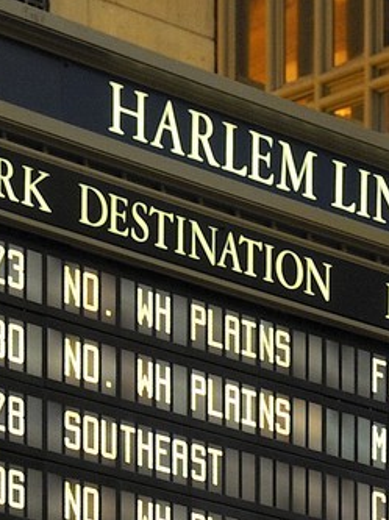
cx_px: 212
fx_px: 3333
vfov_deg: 8.3
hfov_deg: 6.7
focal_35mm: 222
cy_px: 1171
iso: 800
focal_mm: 48
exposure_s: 1/20
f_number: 4
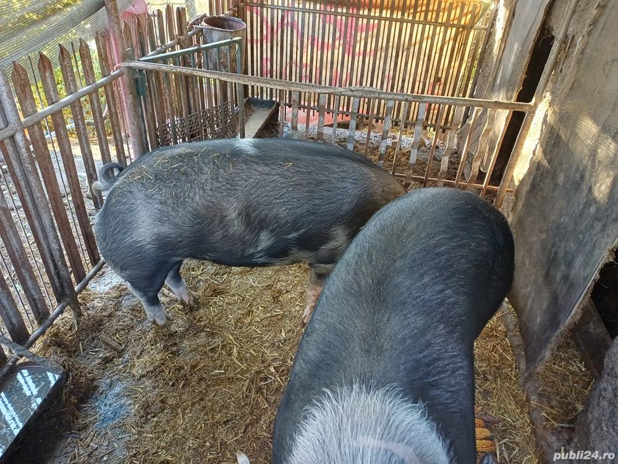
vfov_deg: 54.9
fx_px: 446
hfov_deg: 69.4
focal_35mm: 25
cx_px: 309
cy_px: 232
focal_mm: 4.65
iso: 320
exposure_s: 1/60
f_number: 1.8
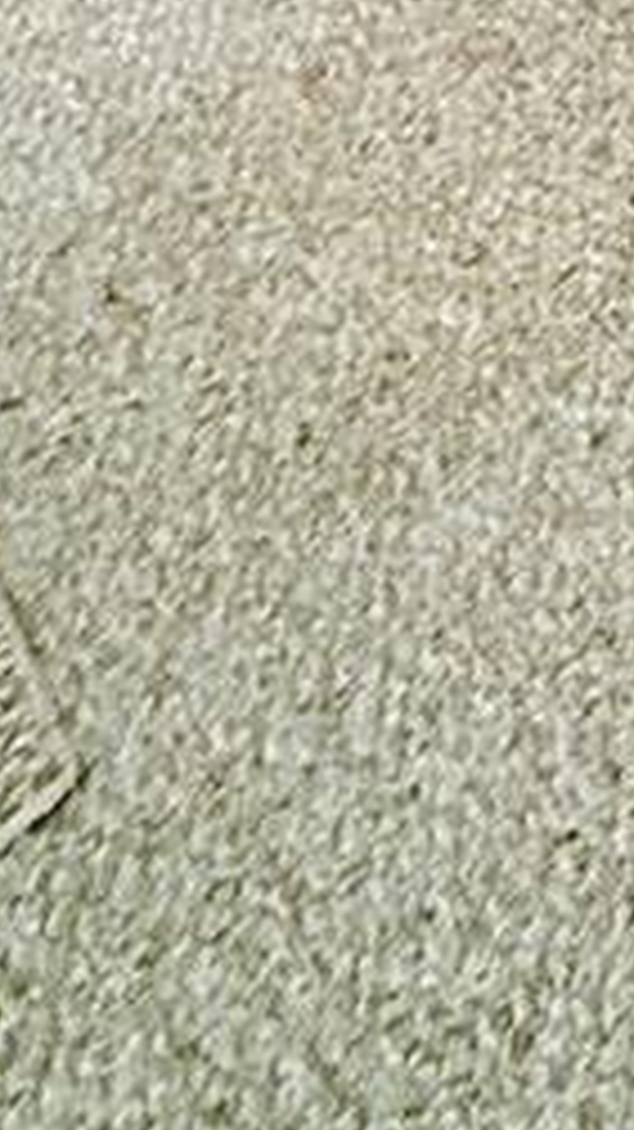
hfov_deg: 13.7
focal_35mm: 73
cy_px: -1553
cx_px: 1313
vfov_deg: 15.4
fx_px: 2184
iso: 500
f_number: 2.2
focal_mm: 2.22
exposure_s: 1/60
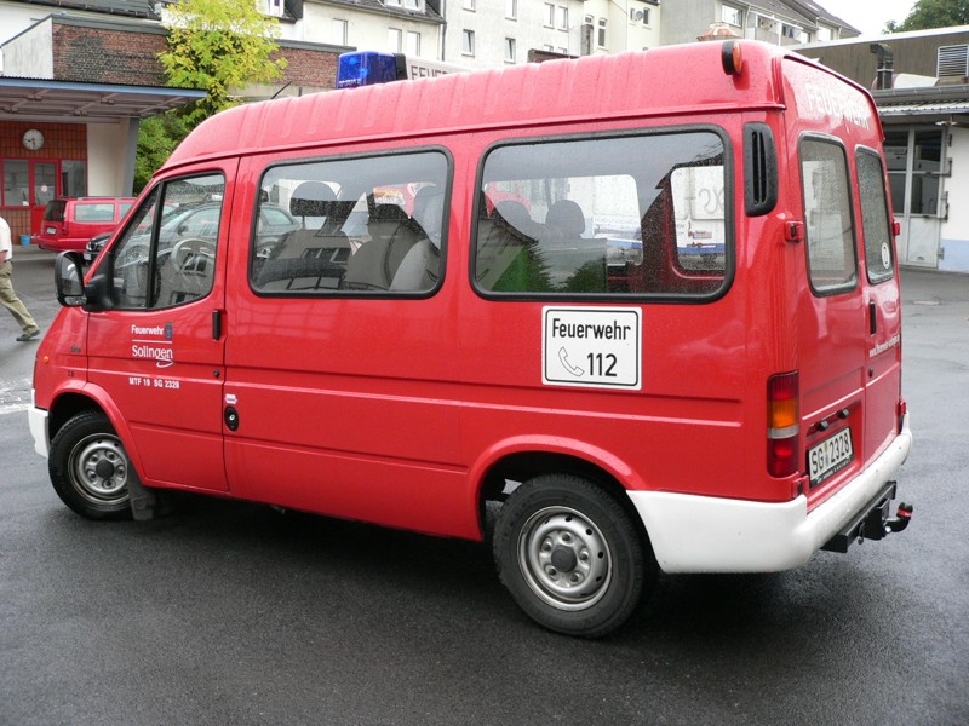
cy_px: 363
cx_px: 484
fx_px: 1008
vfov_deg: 39.7
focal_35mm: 36
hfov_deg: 51.4
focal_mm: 6
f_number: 2.8
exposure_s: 1/60
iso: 150
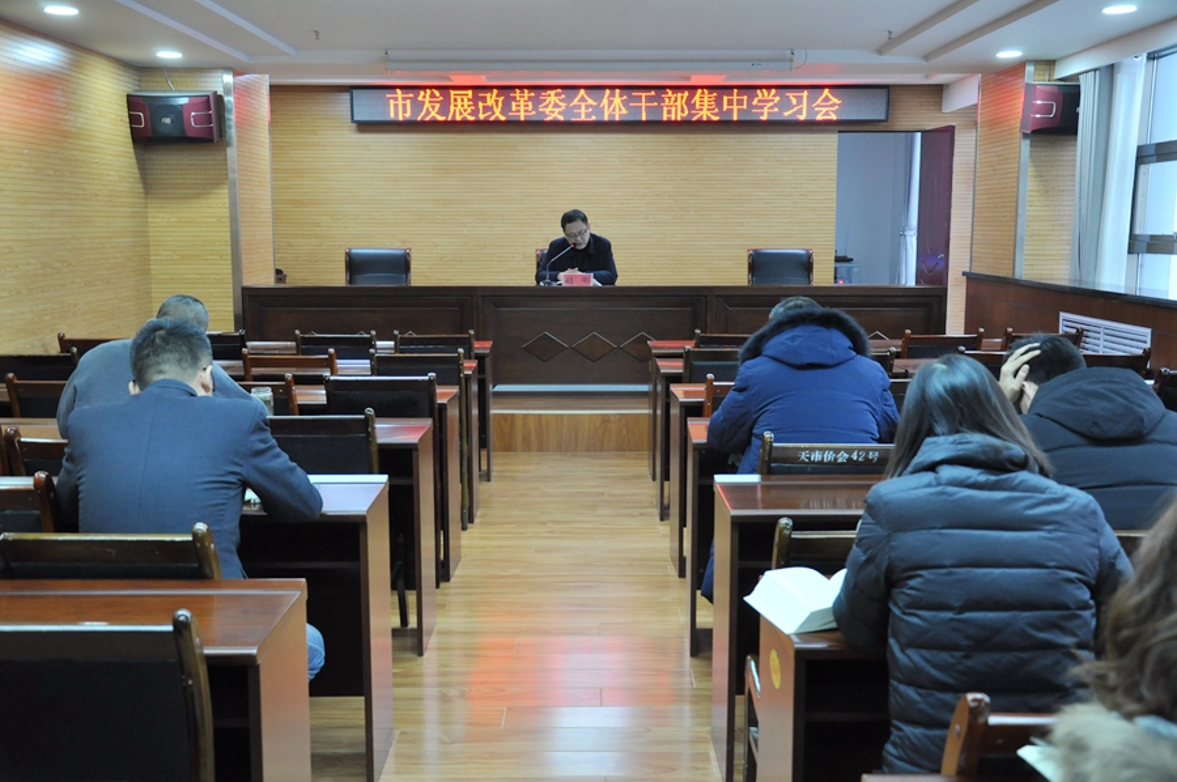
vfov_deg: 34.1
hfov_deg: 49.6
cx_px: 588
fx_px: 1274
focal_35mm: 39
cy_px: 391
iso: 800
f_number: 4
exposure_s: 1/30
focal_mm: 26
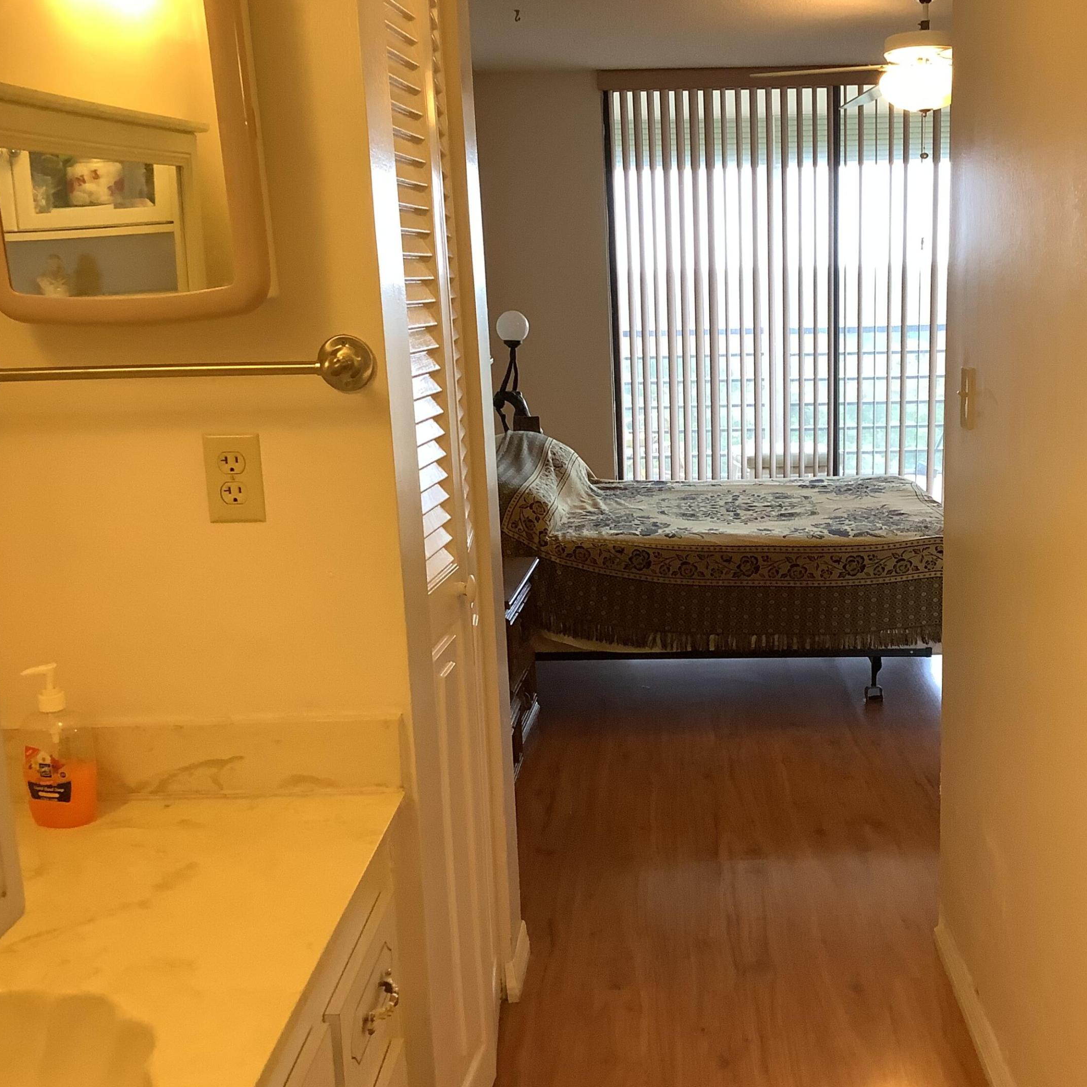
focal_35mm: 37
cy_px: 546
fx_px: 1314
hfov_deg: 44.3
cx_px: 721
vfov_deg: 44.9
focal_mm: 3.3
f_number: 2.4
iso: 160
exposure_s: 1/60
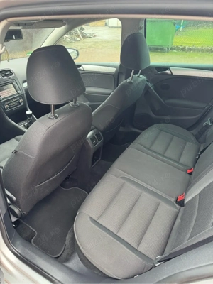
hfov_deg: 56.8
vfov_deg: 71.6
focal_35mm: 24
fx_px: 197
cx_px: 106
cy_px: 142
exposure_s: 1/100
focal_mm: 6.76
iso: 200
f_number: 1.78
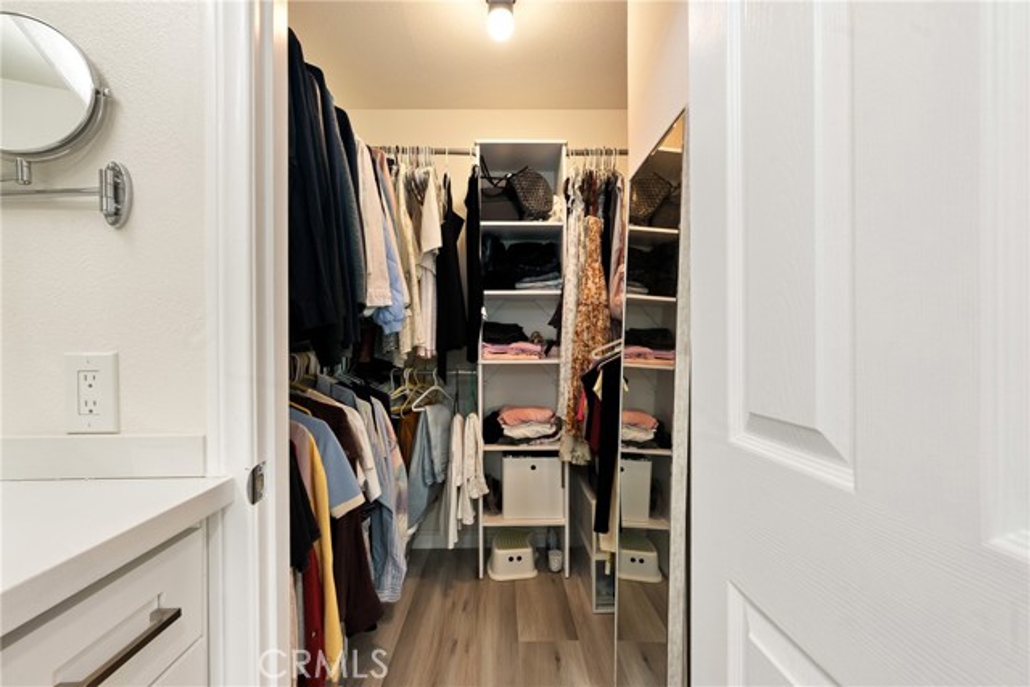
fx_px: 458
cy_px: 344
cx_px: 515
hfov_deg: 96.7
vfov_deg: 73.8
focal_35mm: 16
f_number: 9
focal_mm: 16
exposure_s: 1/6
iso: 320
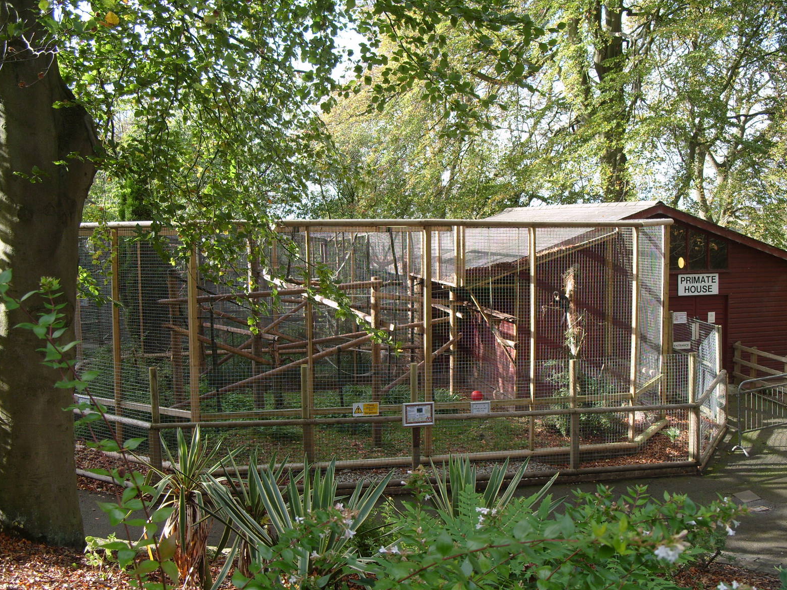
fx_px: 818
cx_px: 400
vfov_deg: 39.7
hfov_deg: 51.4
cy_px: 302
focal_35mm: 36
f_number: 2.8
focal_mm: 7.8
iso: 80
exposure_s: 1/180
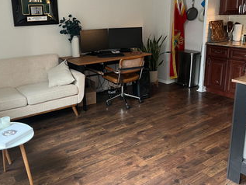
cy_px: 73
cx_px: 107
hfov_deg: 52.5
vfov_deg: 40.5
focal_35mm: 35
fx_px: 249
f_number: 1.6
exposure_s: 1/40
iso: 500
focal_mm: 5.1
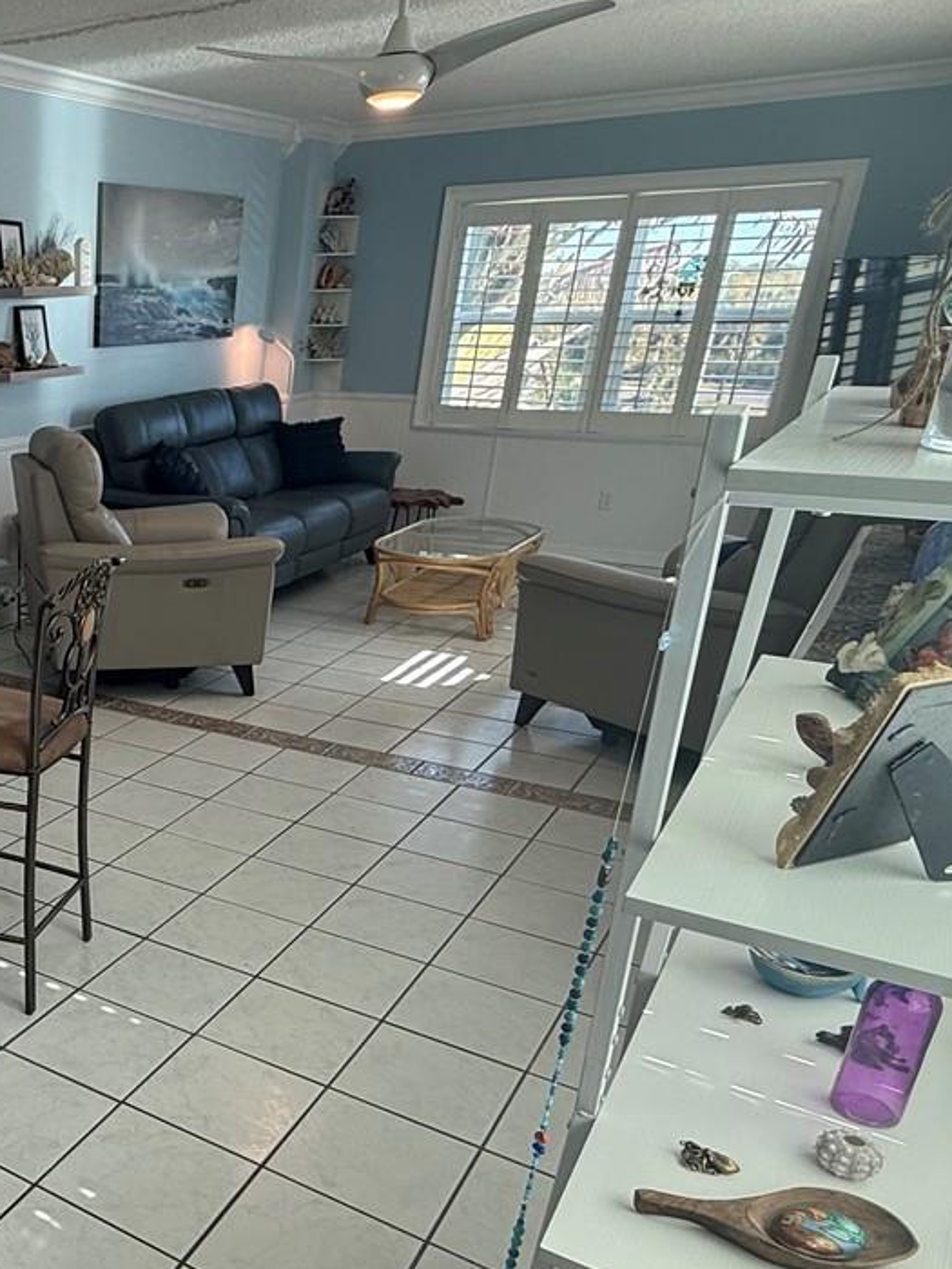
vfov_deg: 56.0
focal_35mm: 32
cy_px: 810
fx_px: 1173
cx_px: -54
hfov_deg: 38.0
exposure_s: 1/120
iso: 80
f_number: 2.2
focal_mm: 2.22
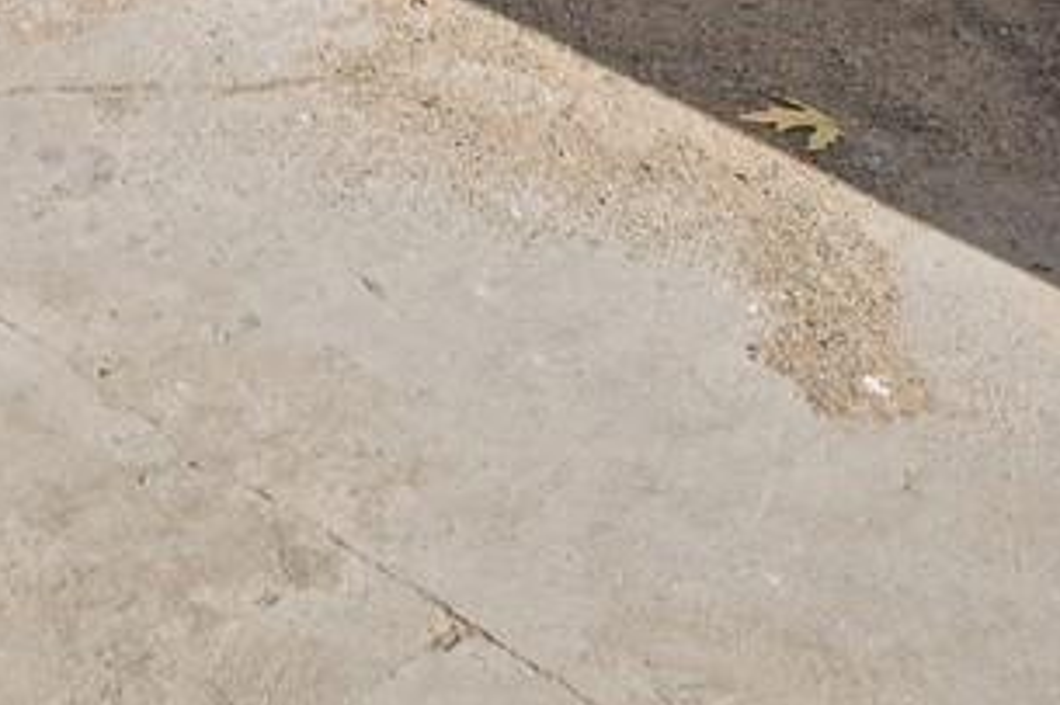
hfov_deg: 19.8
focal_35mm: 94
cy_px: -1474
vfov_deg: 10.2
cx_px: -351
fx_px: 2766
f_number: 10
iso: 400
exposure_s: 1/160
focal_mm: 14
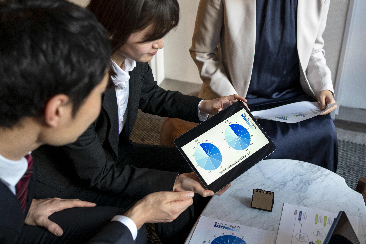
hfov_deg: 54.4
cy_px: 122
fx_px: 356
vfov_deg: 37.9
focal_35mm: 35
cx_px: 183
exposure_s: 1/200
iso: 400
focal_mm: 35
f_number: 3.2
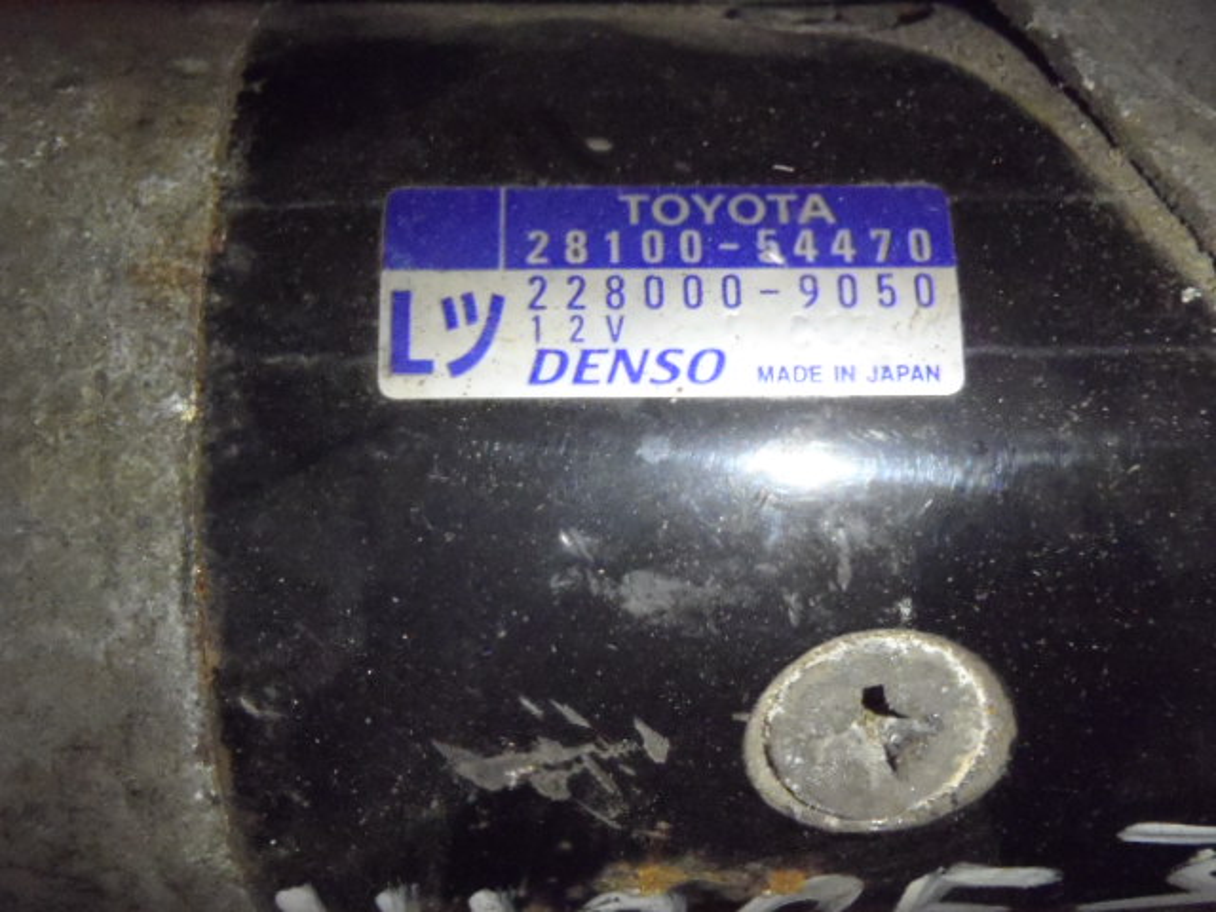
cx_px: 608
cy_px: 456
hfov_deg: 50.1
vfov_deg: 38.7
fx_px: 1300
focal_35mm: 37
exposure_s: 1/30
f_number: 4.7
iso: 1600
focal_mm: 6.64
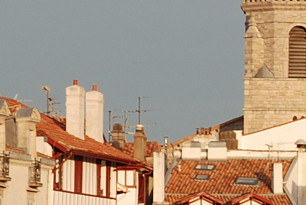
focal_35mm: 480
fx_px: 4085
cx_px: 797
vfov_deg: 2.9
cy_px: 93
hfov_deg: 4.2
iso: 100
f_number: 7.1
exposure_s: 1/200
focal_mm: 48
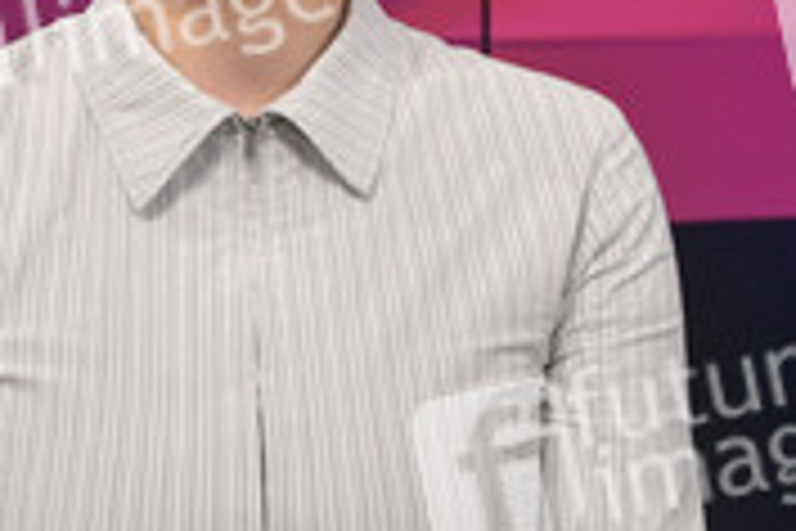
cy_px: 220
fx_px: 2100
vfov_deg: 14.4
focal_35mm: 95
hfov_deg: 21.3
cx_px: 234
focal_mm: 42
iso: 2000
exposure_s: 1/200
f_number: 7.1
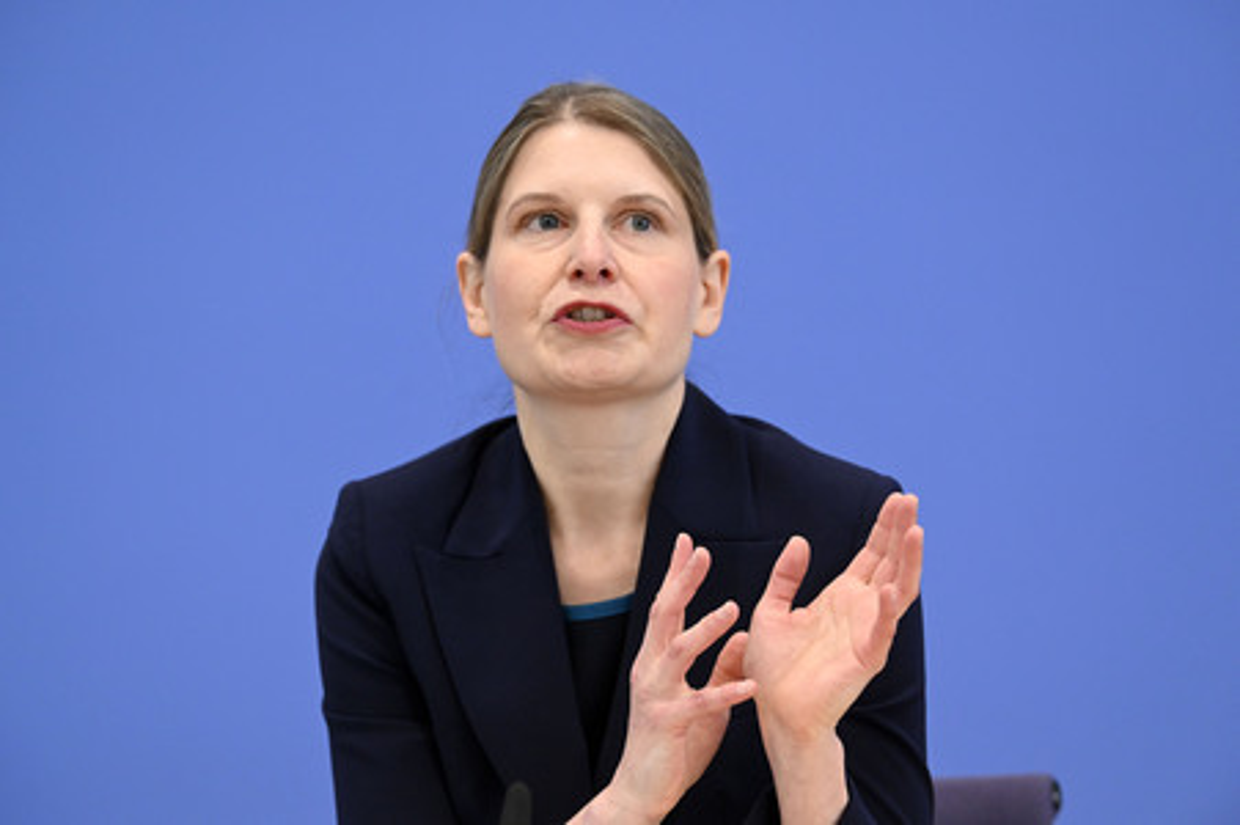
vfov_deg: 12.2
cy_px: 412
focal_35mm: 112
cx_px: 620
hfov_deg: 18.3
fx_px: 3855
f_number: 4
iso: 4000
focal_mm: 112
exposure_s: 1/1250
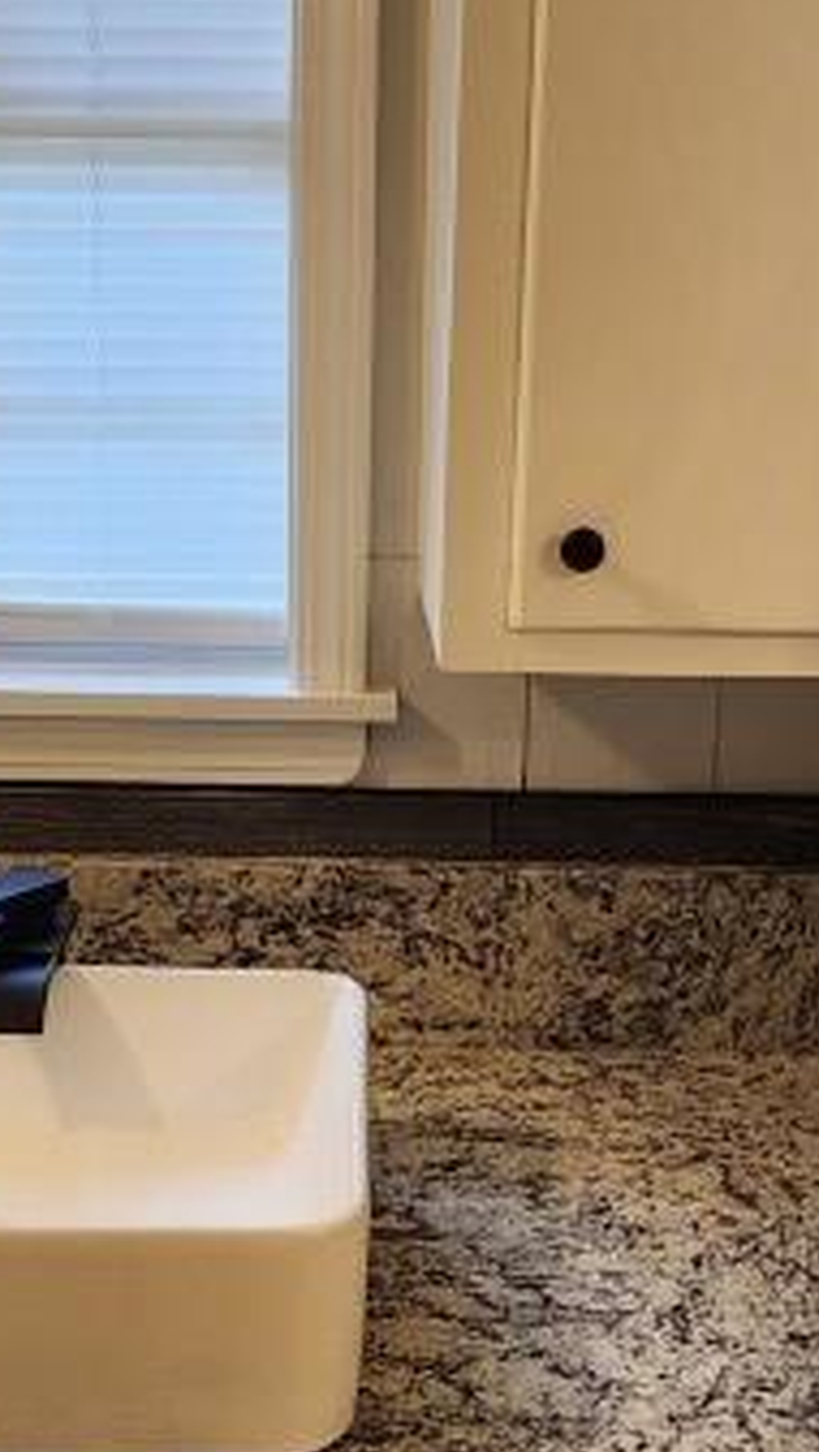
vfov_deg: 47.2
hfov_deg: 27.7
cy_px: 810
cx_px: 353
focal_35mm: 43
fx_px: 1657
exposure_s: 1/60
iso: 160
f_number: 2.2
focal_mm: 2.2
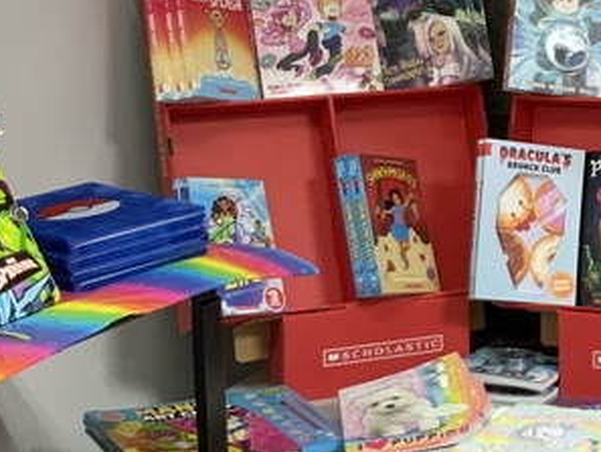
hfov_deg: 18.9
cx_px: 654
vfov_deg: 14.8
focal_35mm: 100
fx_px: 1737
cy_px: 128
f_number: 1.8
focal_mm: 3
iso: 250
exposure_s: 1/60
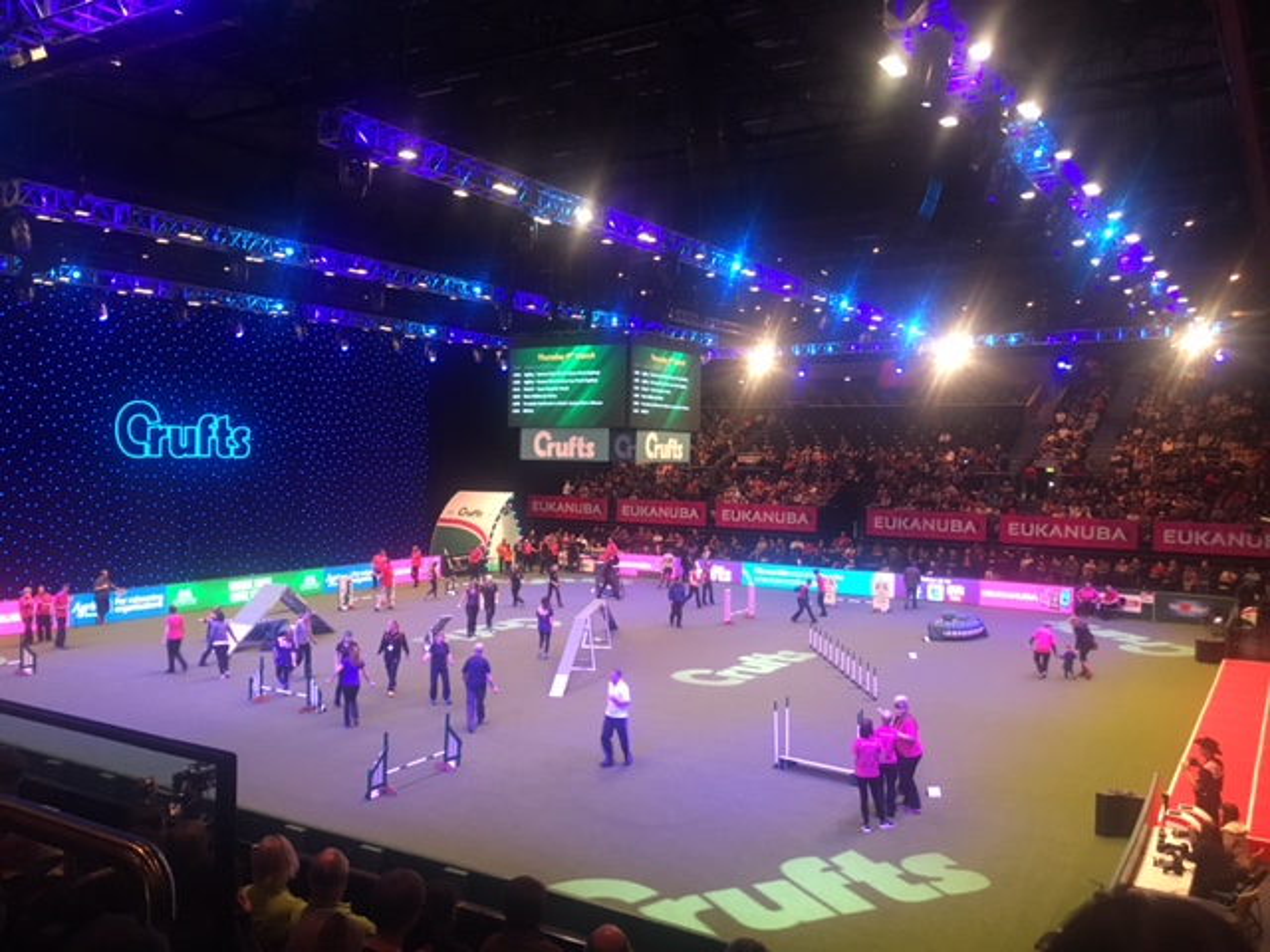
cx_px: 635
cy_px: 476
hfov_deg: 61.7
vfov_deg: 48.2
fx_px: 1064
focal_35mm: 29
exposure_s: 1/33
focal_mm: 4.15
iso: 200
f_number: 2.2
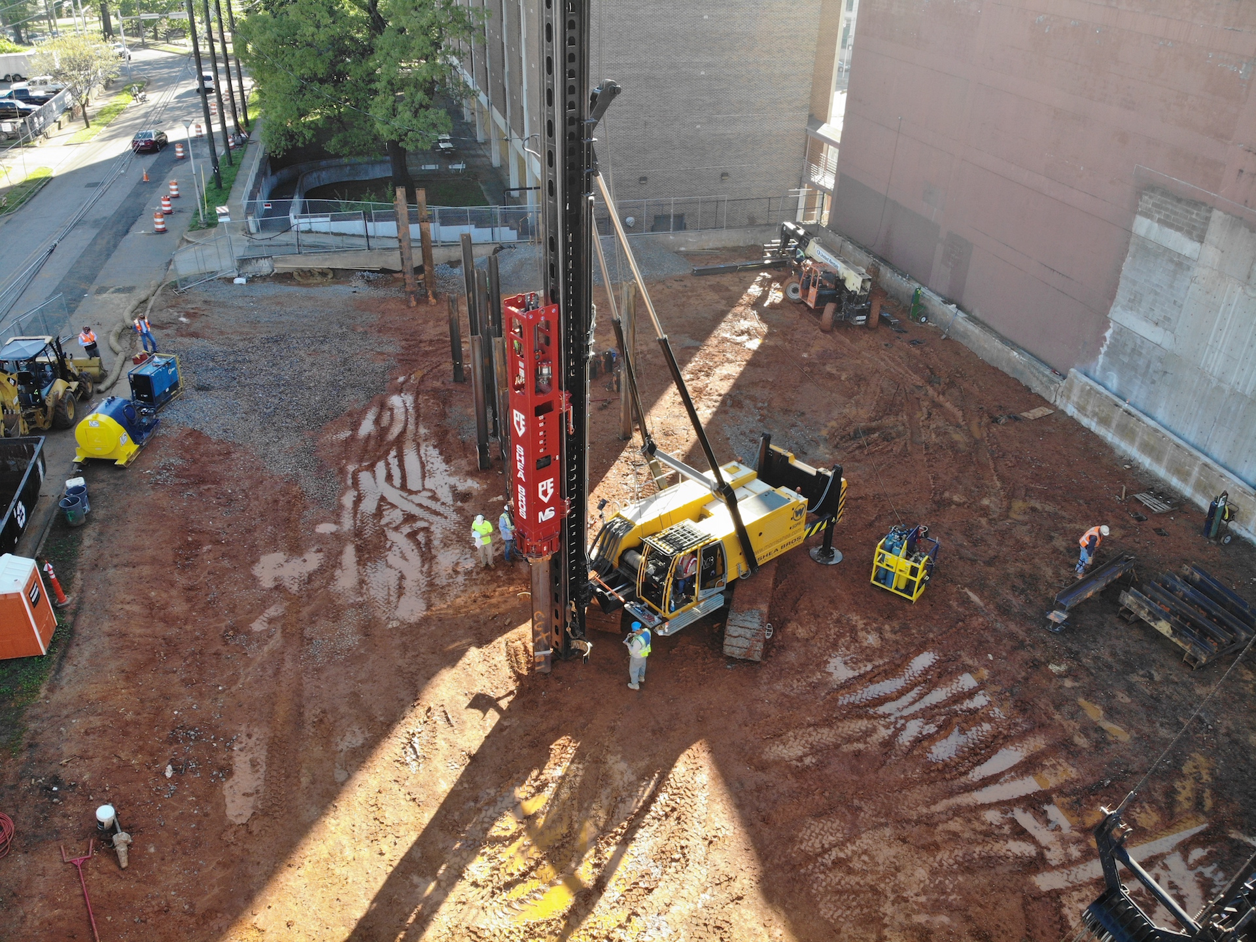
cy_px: 471
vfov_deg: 56.8
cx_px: 628
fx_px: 871
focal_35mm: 24
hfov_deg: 71.6
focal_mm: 4.5
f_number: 2.8
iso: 100
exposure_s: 1/136
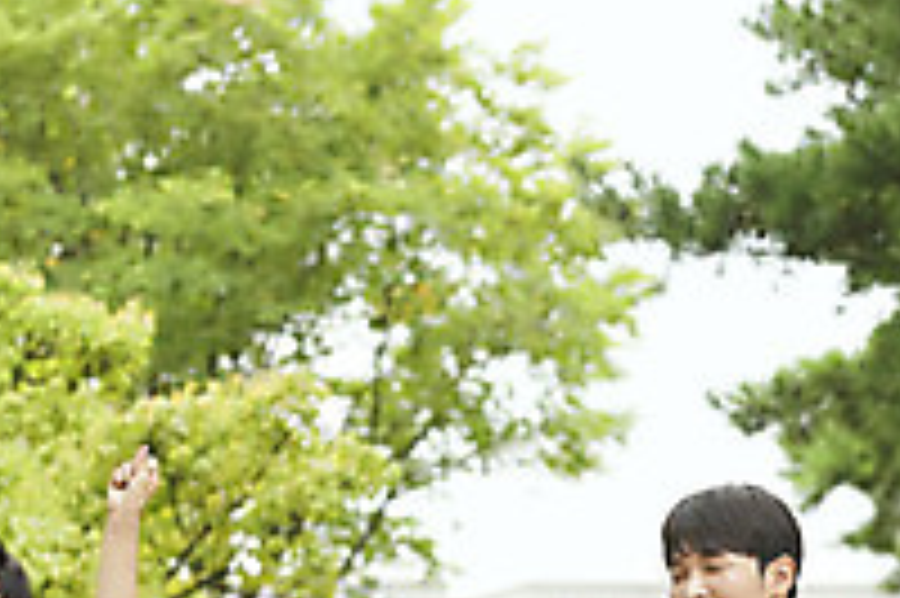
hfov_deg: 9.8
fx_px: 5246
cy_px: 877
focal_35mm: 210
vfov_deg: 6.5
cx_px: 385
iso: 1000
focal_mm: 70
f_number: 3.2
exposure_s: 1/500
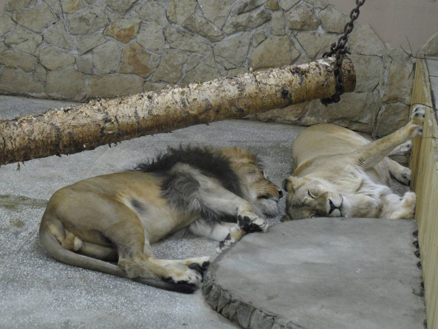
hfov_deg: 19.6
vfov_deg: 14.8
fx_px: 1265
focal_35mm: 100
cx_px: 219
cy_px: 164
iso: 400
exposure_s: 1/8
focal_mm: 16.3
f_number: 4.4
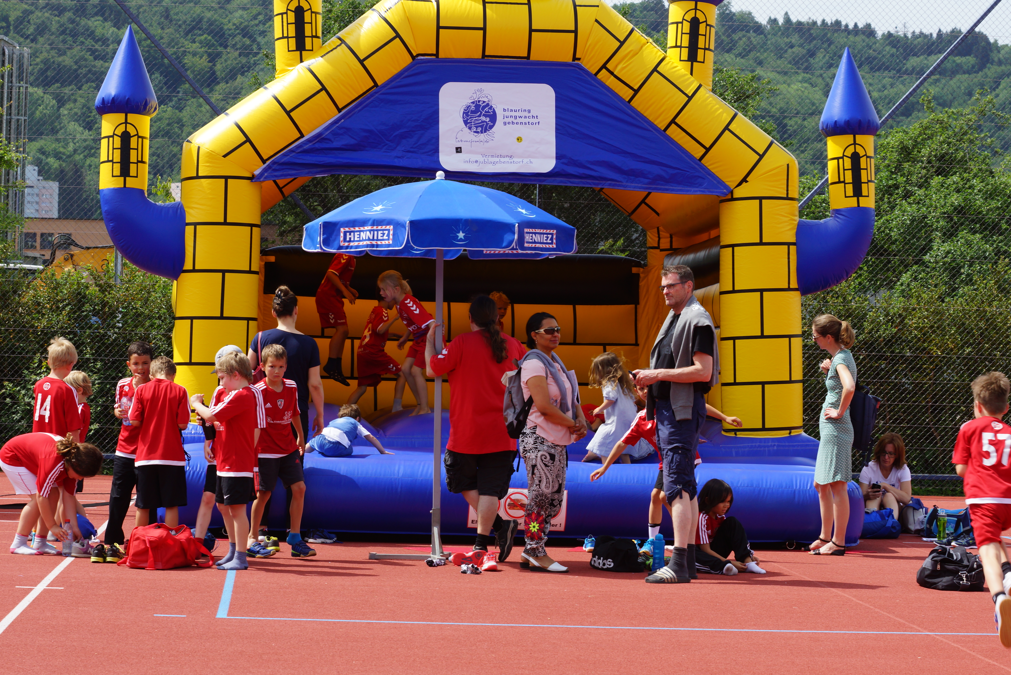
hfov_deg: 19.4
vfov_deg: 13.1
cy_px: 338
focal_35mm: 105
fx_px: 2950
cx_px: 506
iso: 100
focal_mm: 70
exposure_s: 1/160
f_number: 8
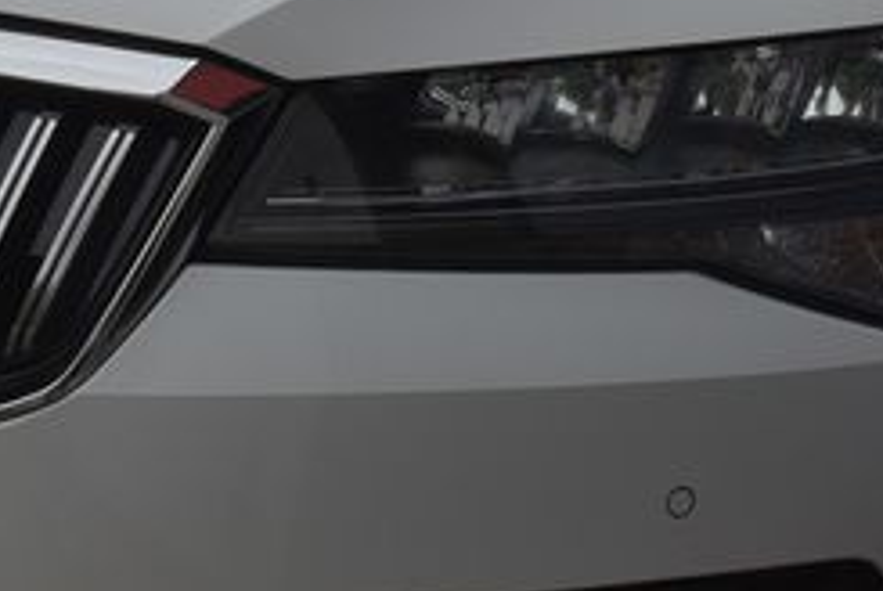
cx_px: 36
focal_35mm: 192
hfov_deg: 10.6
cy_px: -94
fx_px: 4715
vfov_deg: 7.1
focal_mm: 46
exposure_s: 1/640
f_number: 13
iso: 500
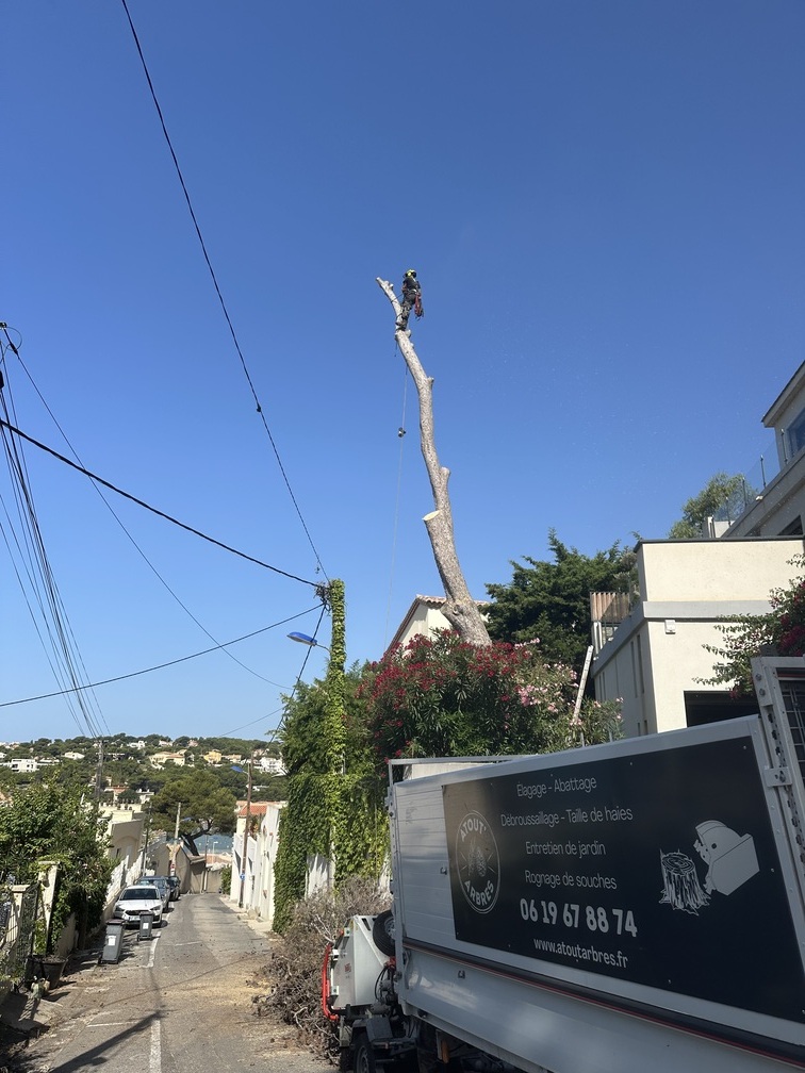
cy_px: 536
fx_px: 744
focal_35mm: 24
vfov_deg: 71.6
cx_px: 402
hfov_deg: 56.8
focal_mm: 6.86
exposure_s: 1/4016
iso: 80
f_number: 1.78
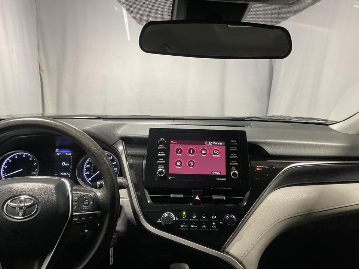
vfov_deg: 48.2
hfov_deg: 61.7
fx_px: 301
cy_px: 134
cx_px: 180
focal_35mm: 29
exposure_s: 1/60
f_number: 1.8
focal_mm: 3
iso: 100
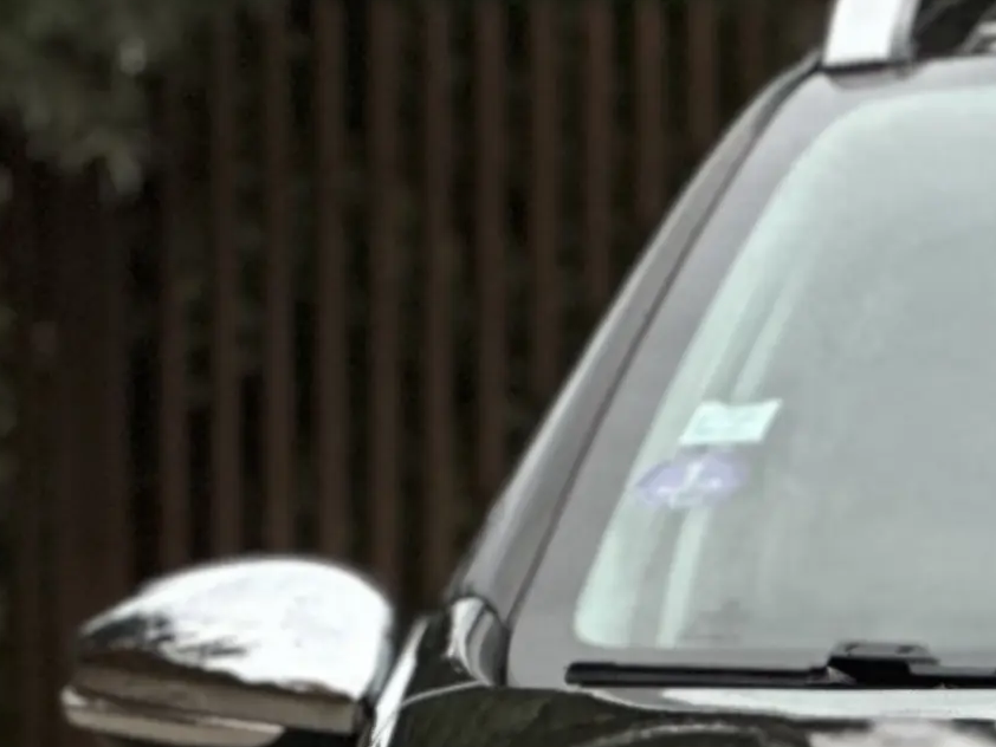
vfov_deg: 4.2
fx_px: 10102
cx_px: 1651
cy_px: 1294
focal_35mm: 351
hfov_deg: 5.6
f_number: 2.8
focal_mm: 9
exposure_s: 1/121
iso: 125
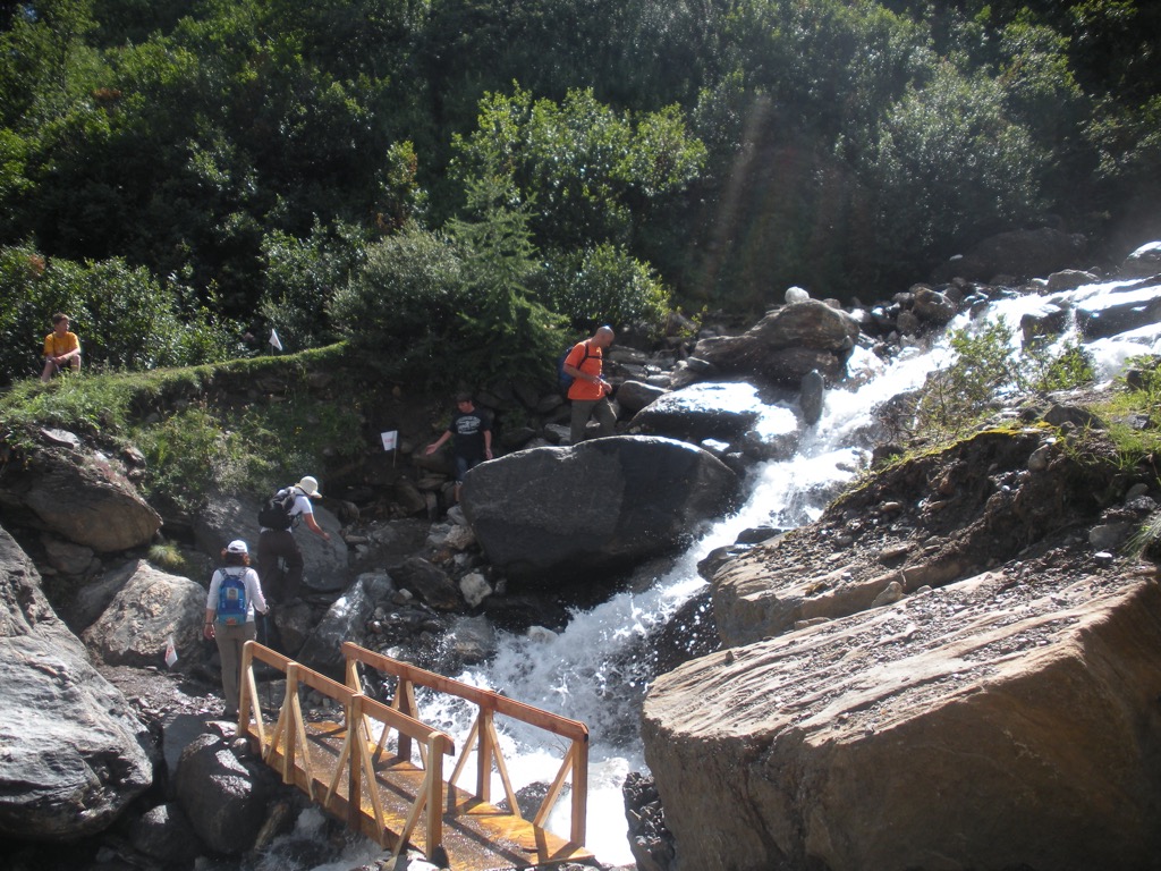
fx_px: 1174
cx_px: 580
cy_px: 436
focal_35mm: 35
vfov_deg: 40.7
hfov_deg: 52.6
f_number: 3.5
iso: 64
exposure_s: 1/398
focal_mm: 6.3
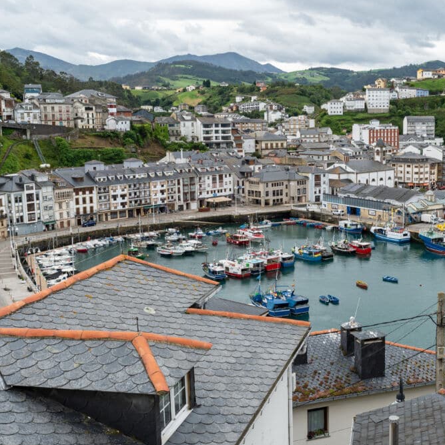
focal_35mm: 47
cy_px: 224
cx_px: 341
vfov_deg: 36.1
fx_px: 684
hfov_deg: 35.2
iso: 100
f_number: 8
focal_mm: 24
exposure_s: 1/80
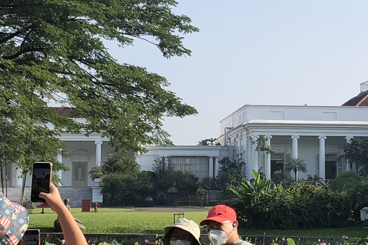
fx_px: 1012
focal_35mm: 99
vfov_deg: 13.8
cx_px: 237
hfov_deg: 20.6
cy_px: 121
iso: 20
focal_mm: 3.99
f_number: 1.8
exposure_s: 1/1919
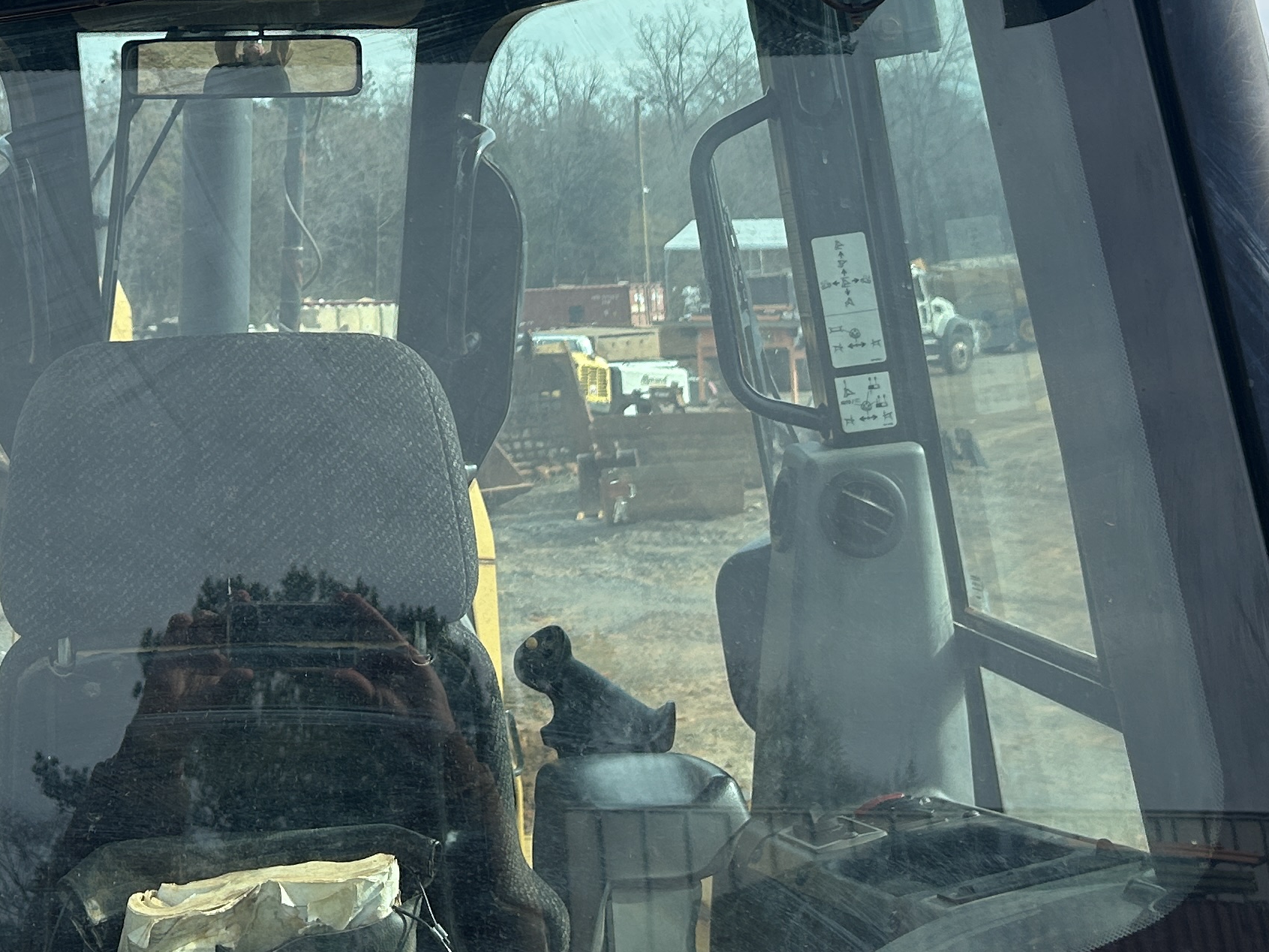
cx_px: 311
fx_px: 2273
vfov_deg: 22.8
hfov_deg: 30.6
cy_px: 12
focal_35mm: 62
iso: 50
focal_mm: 5.7
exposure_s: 1/2513
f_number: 1.5
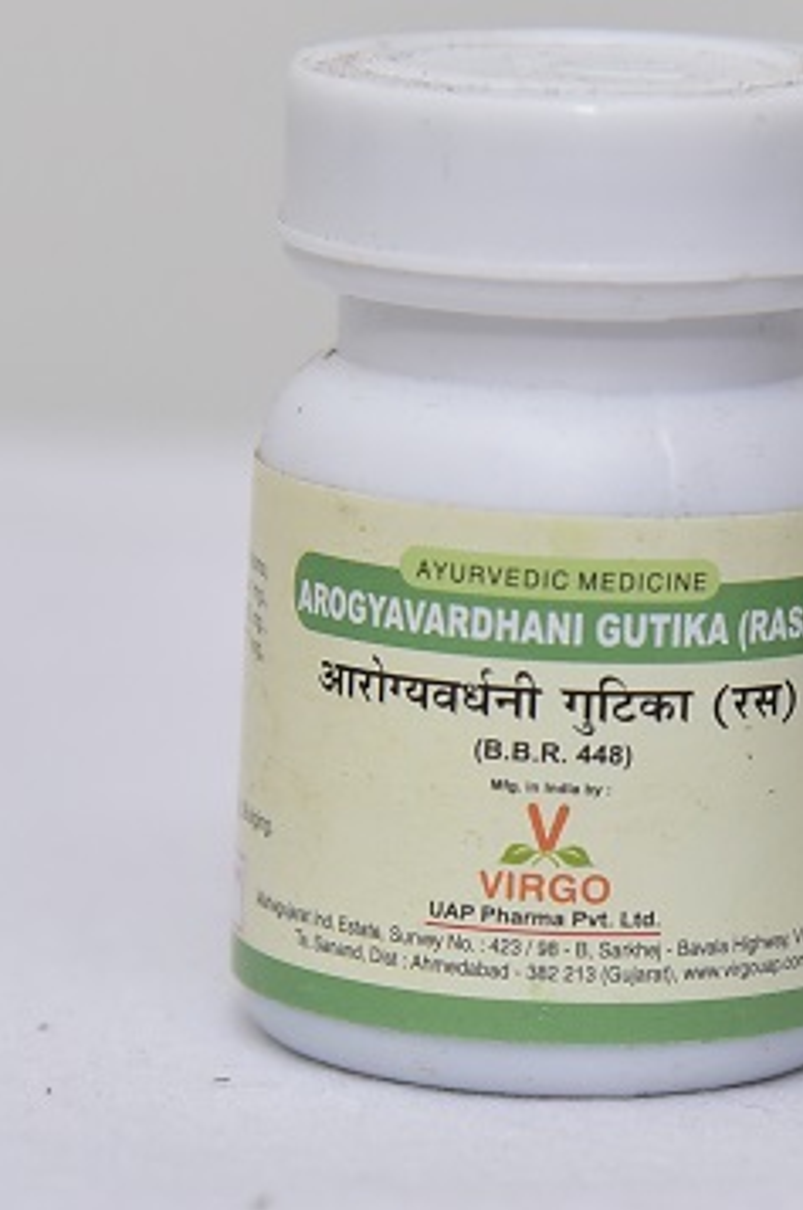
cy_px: 563
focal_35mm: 177
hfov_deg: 7.7
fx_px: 5939
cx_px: 562
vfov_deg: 11.6
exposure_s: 1/200
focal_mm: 120
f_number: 5
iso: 1600
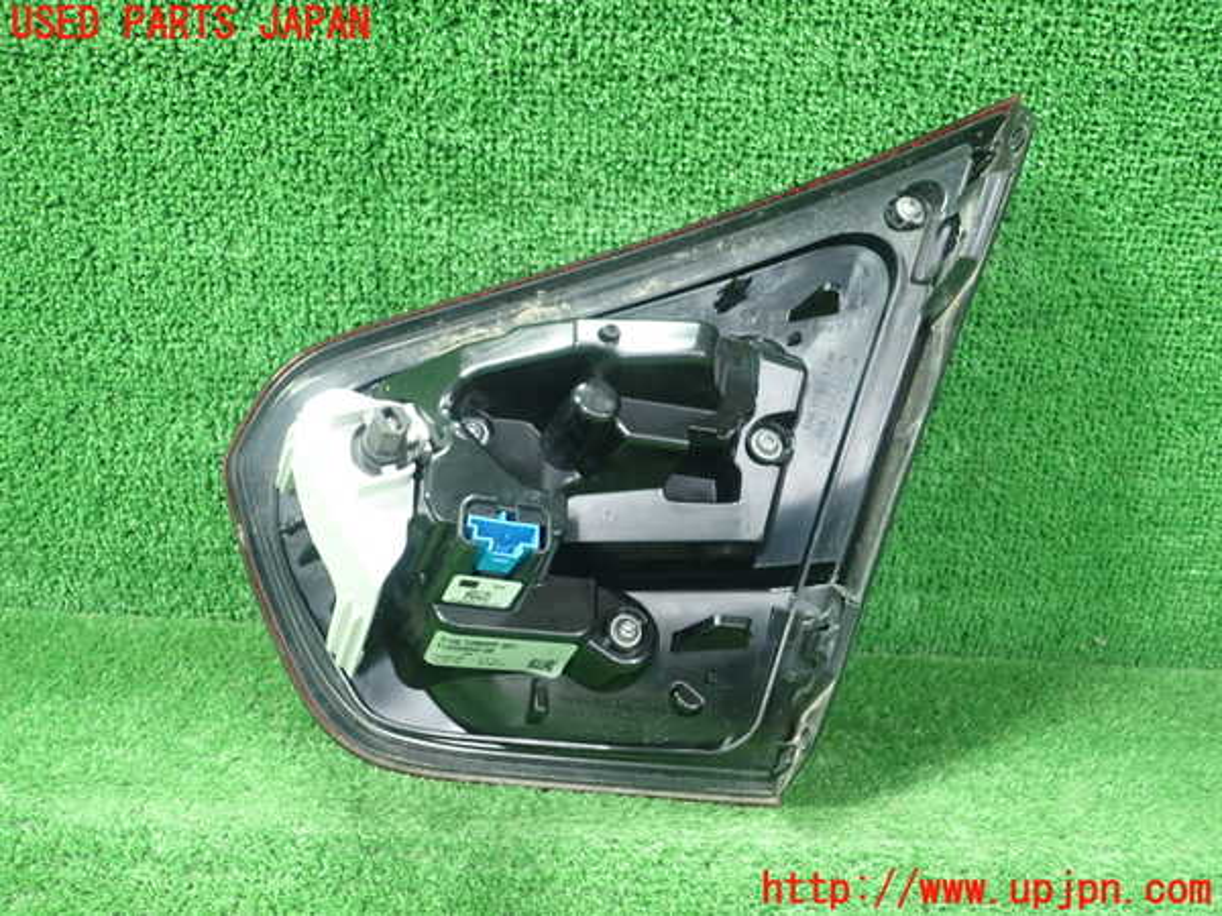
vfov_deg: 46.8
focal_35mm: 30
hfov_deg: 60.0
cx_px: 611
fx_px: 1059
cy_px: 458
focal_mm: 5.5
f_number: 2.3
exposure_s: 1/80
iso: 800
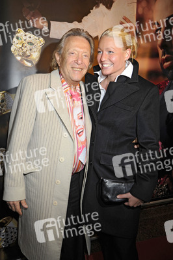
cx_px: 86
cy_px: 130
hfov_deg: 35.0
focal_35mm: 38
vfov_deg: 50.7
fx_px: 274
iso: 500
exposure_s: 1/100
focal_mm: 38
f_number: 5.6
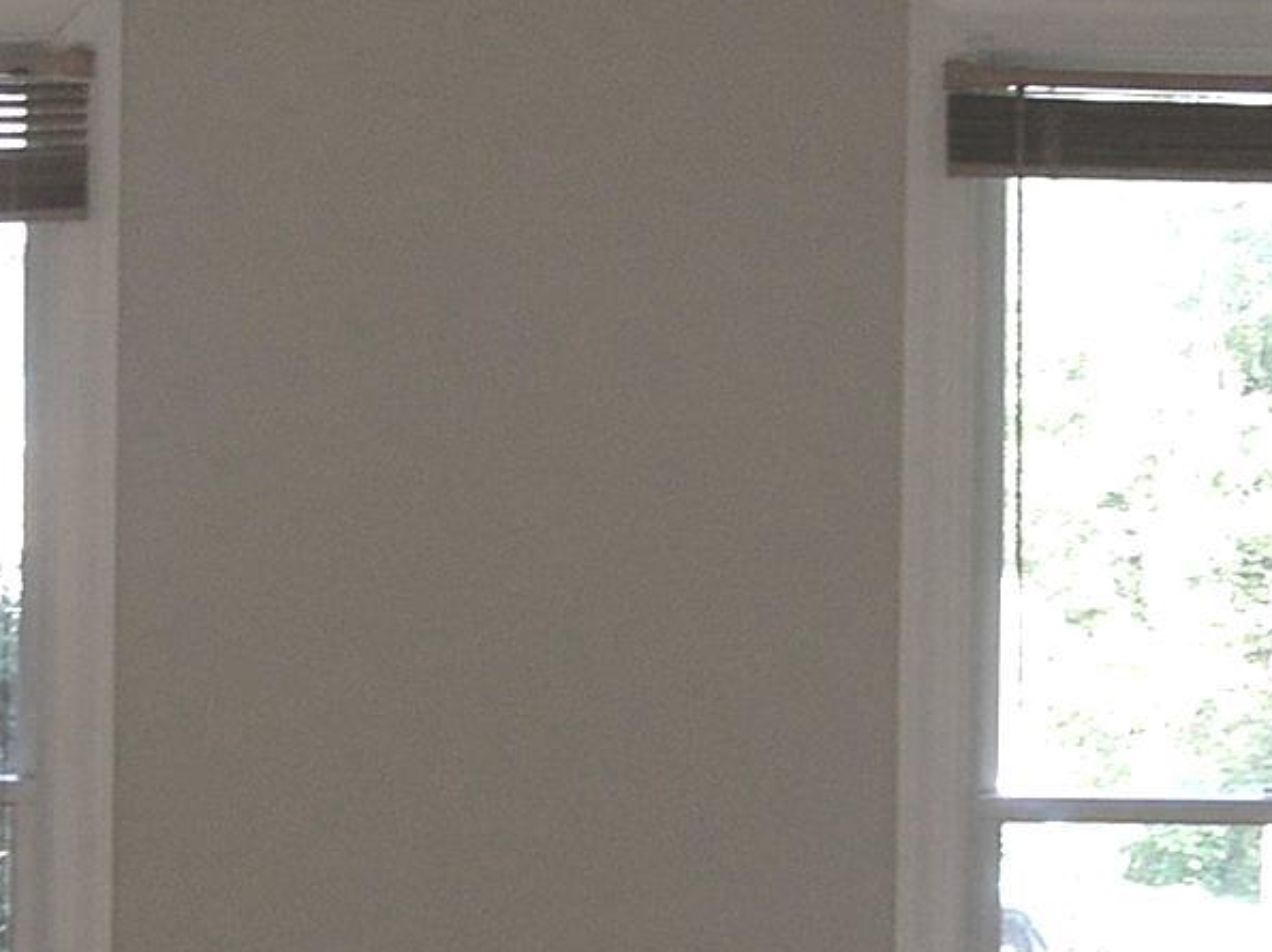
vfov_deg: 11.9
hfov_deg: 15.9
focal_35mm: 124
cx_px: 584
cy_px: 693
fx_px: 4552
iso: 50
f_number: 2.7
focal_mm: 6
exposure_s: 1/51
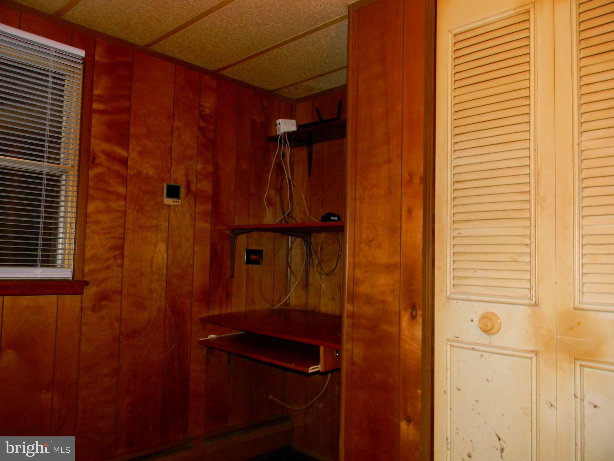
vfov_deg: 49.7
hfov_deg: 63.4
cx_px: 307
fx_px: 497
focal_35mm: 28
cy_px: 230
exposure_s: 1/26
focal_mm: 5
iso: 200
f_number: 3.5
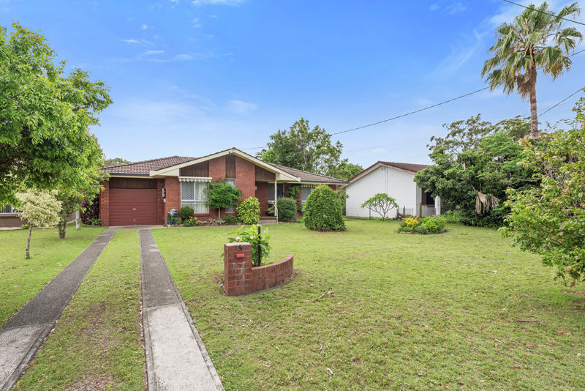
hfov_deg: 90.0
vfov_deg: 67.4
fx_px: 293
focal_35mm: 18
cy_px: 196
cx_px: 292
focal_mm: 18
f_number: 10
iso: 200
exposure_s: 1/200
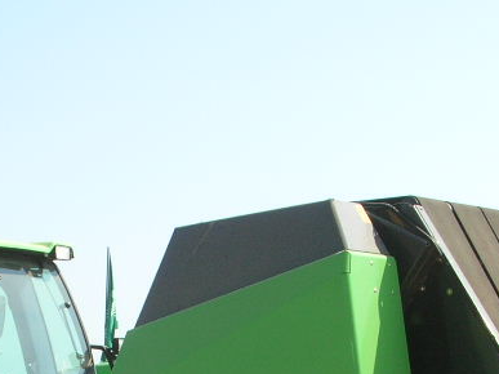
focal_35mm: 119
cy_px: 472
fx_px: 1715
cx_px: 168
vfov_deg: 12.1
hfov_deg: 16.5
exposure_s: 1/145
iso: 50
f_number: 6.2
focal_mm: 7.5
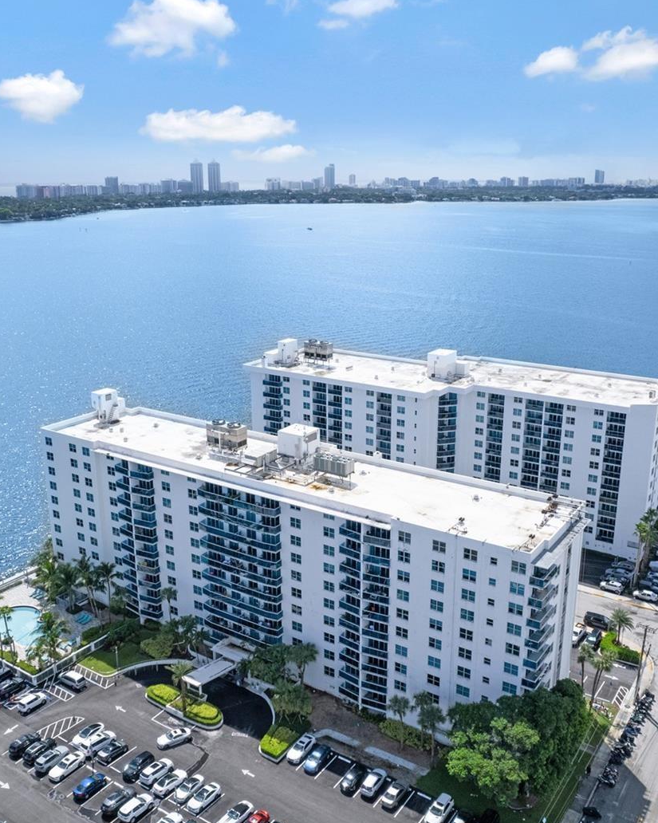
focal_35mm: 32
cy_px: 410
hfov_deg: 45.8
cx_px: 340
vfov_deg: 55.7
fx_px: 779
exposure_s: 1/6000
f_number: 2.8
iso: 200
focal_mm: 8.38
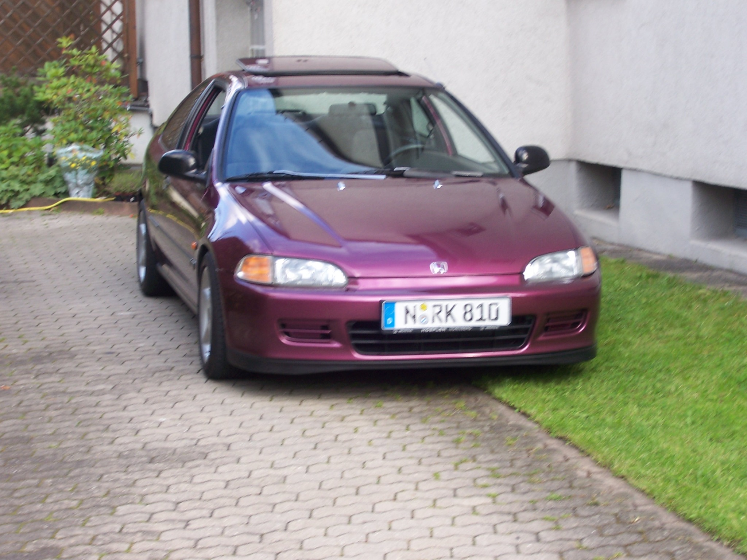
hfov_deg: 22.5
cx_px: 374
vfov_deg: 17.0
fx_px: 1877
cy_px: 280
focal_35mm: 87
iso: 80
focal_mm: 14.9
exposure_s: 1/80
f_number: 4.5
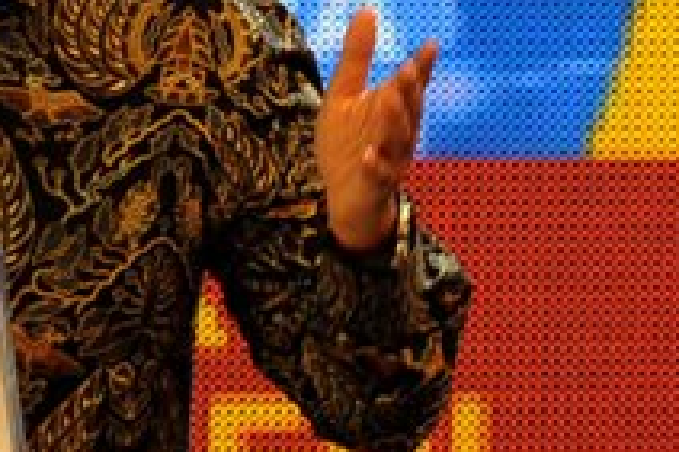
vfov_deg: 1.4
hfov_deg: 2.1
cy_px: -152
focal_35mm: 966
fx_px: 18205
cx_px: -259
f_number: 2.8
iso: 800
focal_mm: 200
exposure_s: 1/125
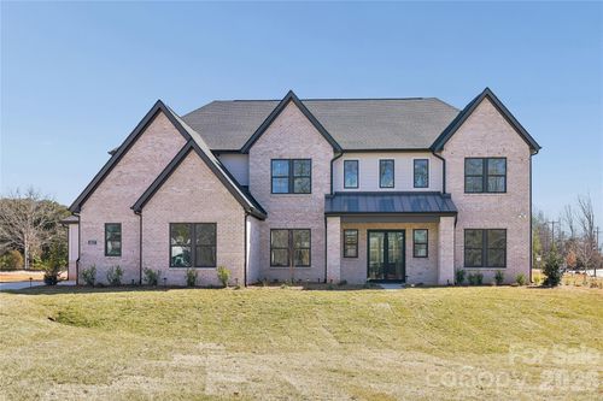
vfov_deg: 35.9
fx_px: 620
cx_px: 302
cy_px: 200
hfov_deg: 51.9
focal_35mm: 37
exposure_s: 1/200
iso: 100
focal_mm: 37
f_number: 7.1
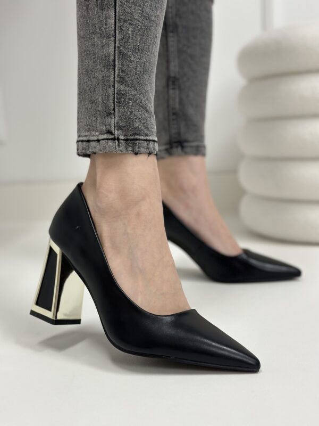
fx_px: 590
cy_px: 213
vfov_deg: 39.7
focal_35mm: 48
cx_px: 160
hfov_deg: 30.3
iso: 160
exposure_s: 1/100
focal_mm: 6.86
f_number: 1.78
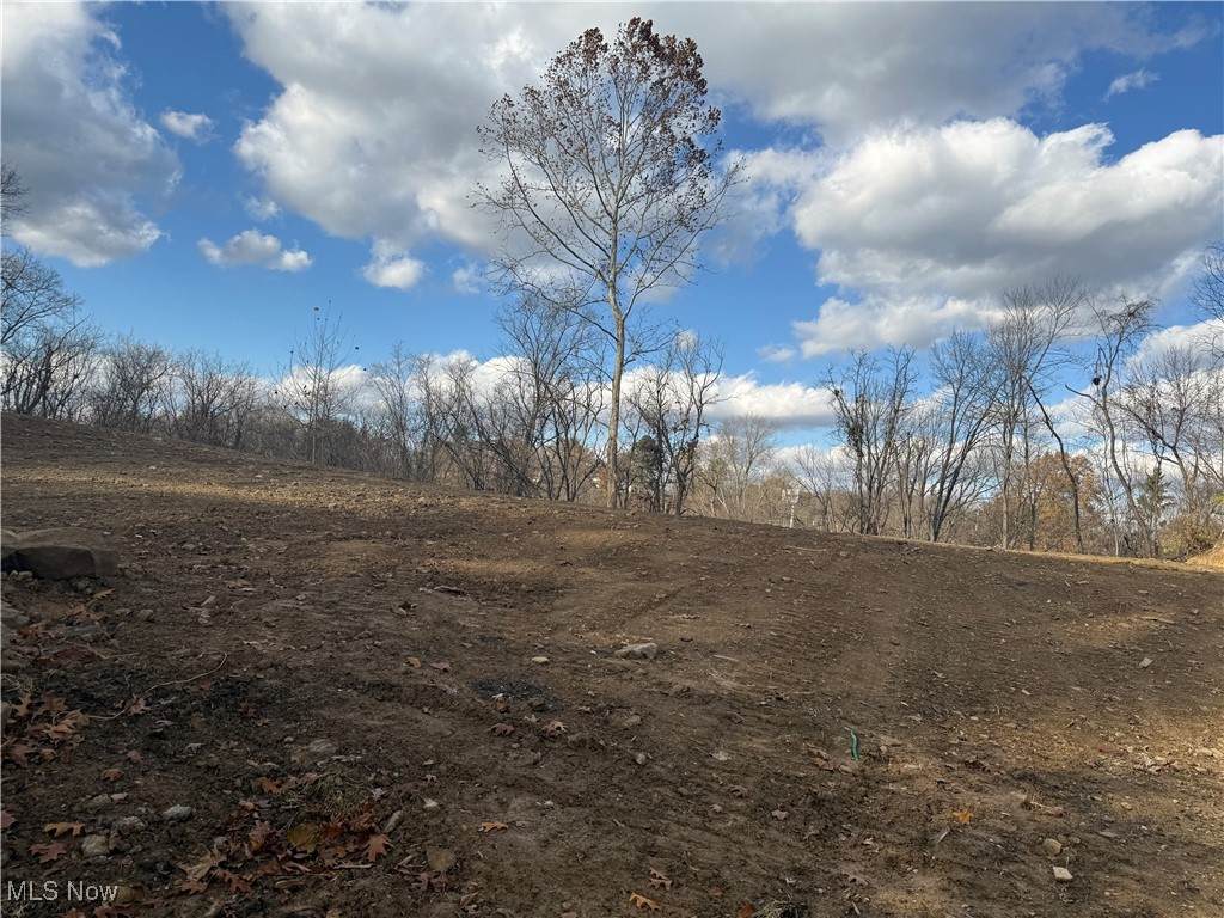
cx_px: 612
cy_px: 459
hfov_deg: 71.6
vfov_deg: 56.8
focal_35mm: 24
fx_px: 849
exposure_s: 1/3759
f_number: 1.78
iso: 80
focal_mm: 6.76
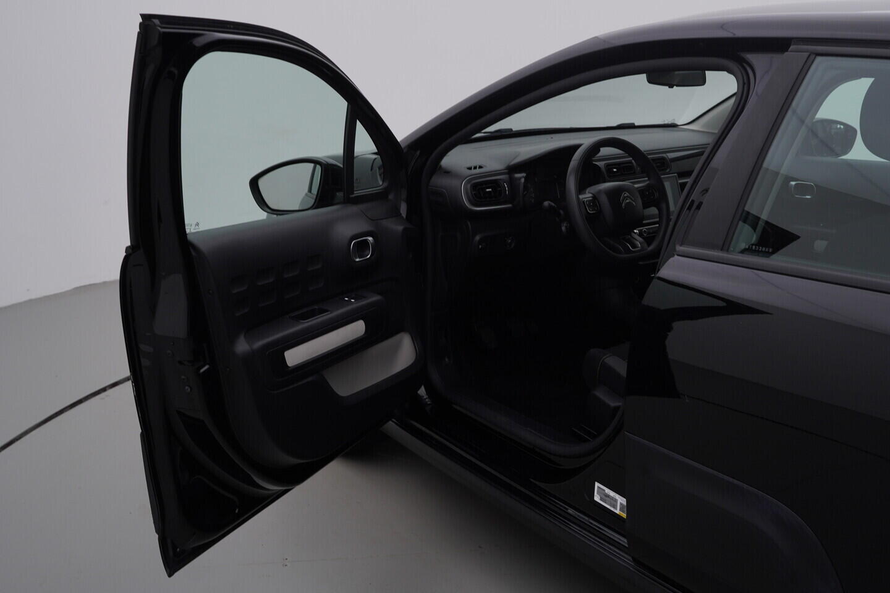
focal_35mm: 36
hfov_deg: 53.1
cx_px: 445
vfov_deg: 36.9
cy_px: 296
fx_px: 890
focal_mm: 24
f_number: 5
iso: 125
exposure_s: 1/125
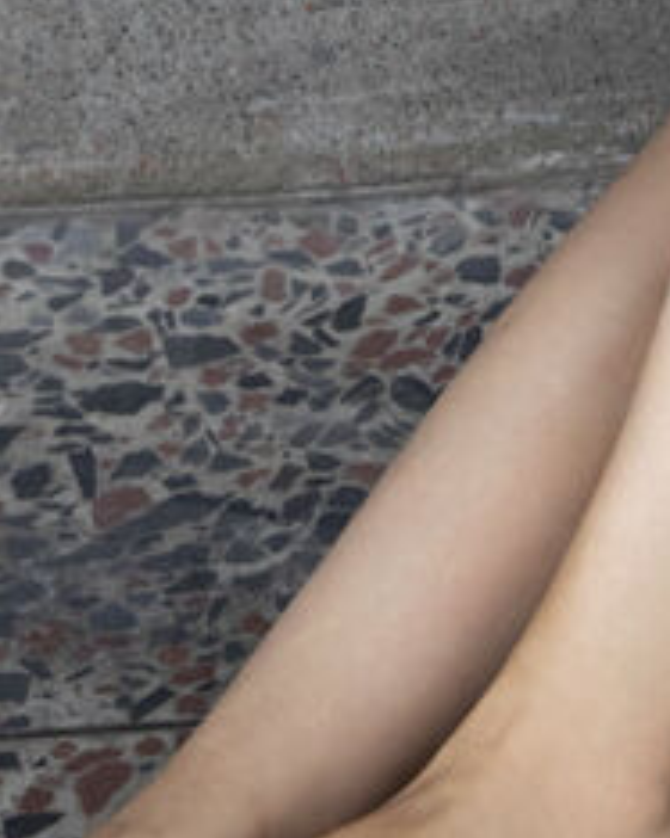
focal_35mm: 274
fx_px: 6796
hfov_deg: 5.5
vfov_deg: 6.5
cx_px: 1401
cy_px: -1665
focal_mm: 39
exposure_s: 1/160
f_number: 5.6
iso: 1600
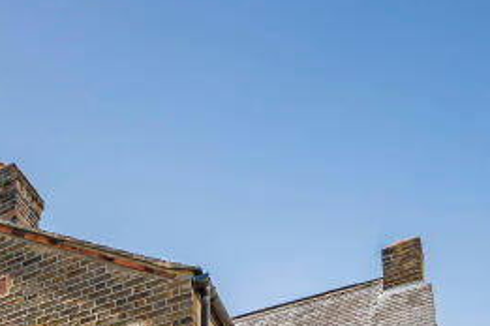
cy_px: 632
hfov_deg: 28.2
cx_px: -216
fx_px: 694
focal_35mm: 51
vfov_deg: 18.5
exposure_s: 1/800
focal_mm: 13
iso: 320
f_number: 9
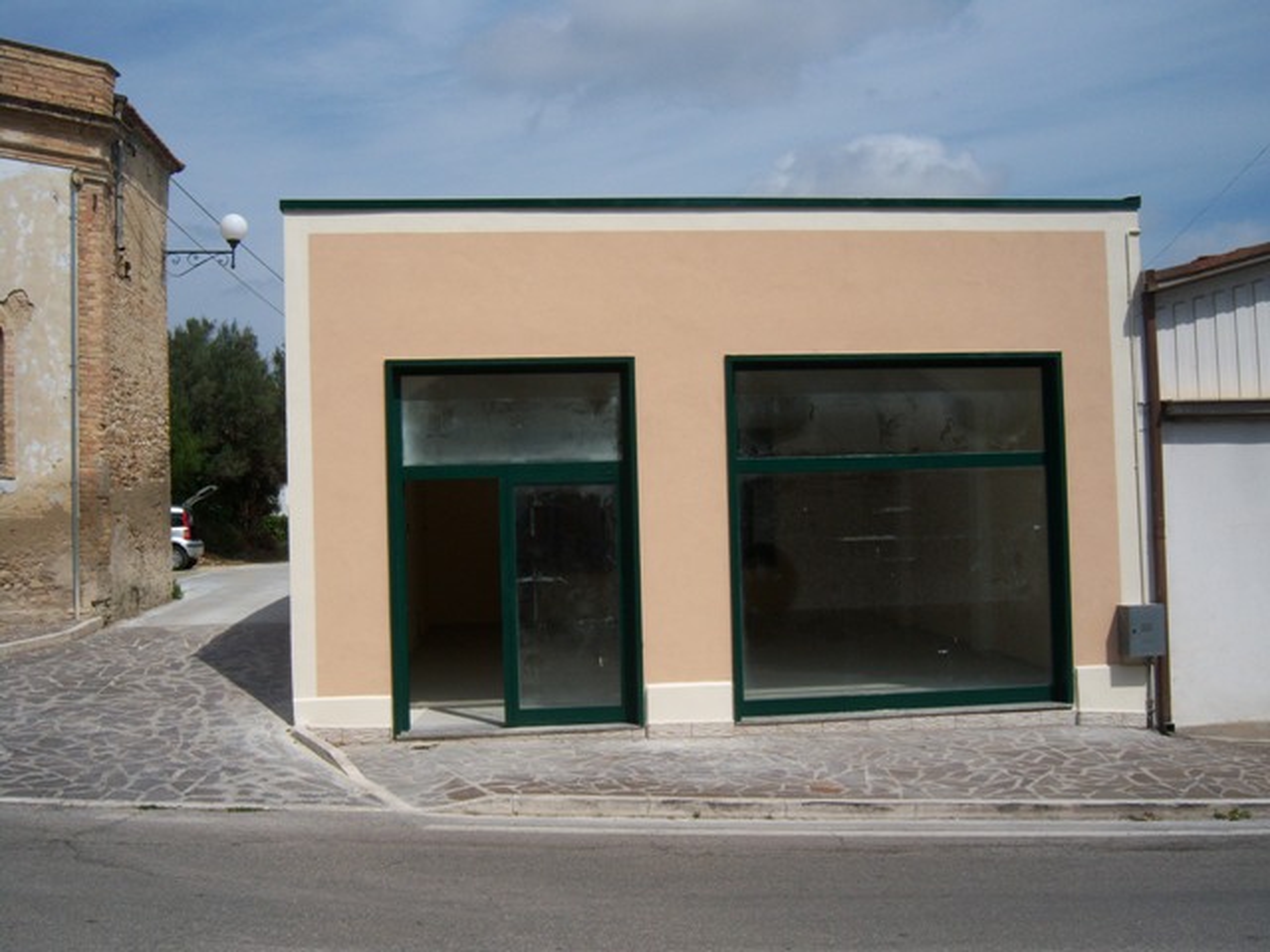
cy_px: 476
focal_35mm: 36
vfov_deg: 39.7
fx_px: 1321
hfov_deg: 51.4
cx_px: 635
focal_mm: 7.5
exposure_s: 1/1250
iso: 80
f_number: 4.8
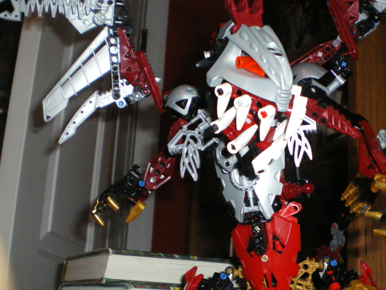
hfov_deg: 35.7
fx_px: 591
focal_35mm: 53
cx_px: 264
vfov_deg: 27.5
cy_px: 149
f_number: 3.1
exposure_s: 1/50
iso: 400
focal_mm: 6.3
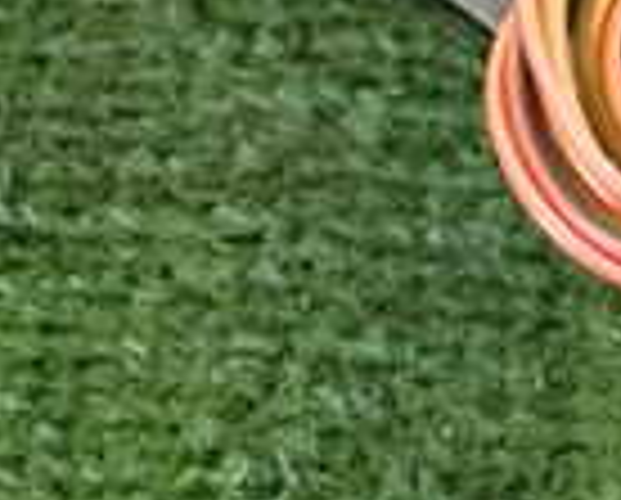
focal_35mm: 212
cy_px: -153
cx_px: 1058
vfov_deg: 7.2
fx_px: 3905
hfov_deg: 8.8
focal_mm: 9.01
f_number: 3.2
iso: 1250
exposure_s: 1/125
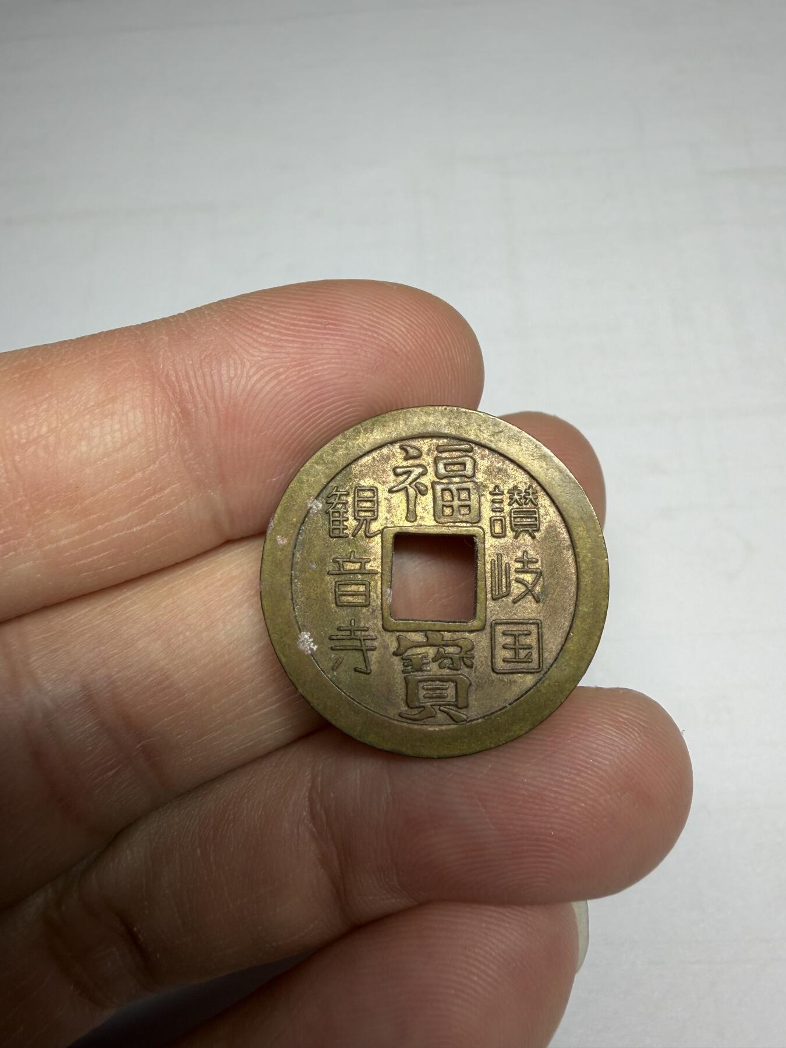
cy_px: 524
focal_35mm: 26
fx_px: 787
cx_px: 393
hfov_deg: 53.1
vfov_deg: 67.3
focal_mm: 2.22
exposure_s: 1/121
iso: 40
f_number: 2.2
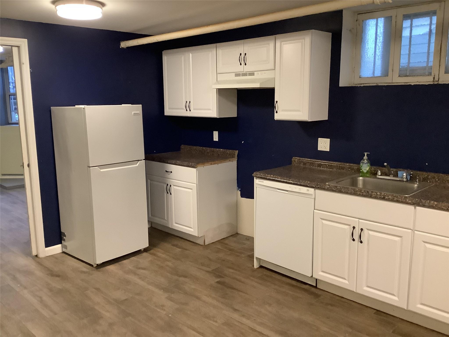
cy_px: 168
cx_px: 224
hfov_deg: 58.4
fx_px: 402
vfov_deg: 45.4
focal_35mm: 31
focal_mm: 3.3
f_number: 2.4
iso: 400
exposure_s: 1/40
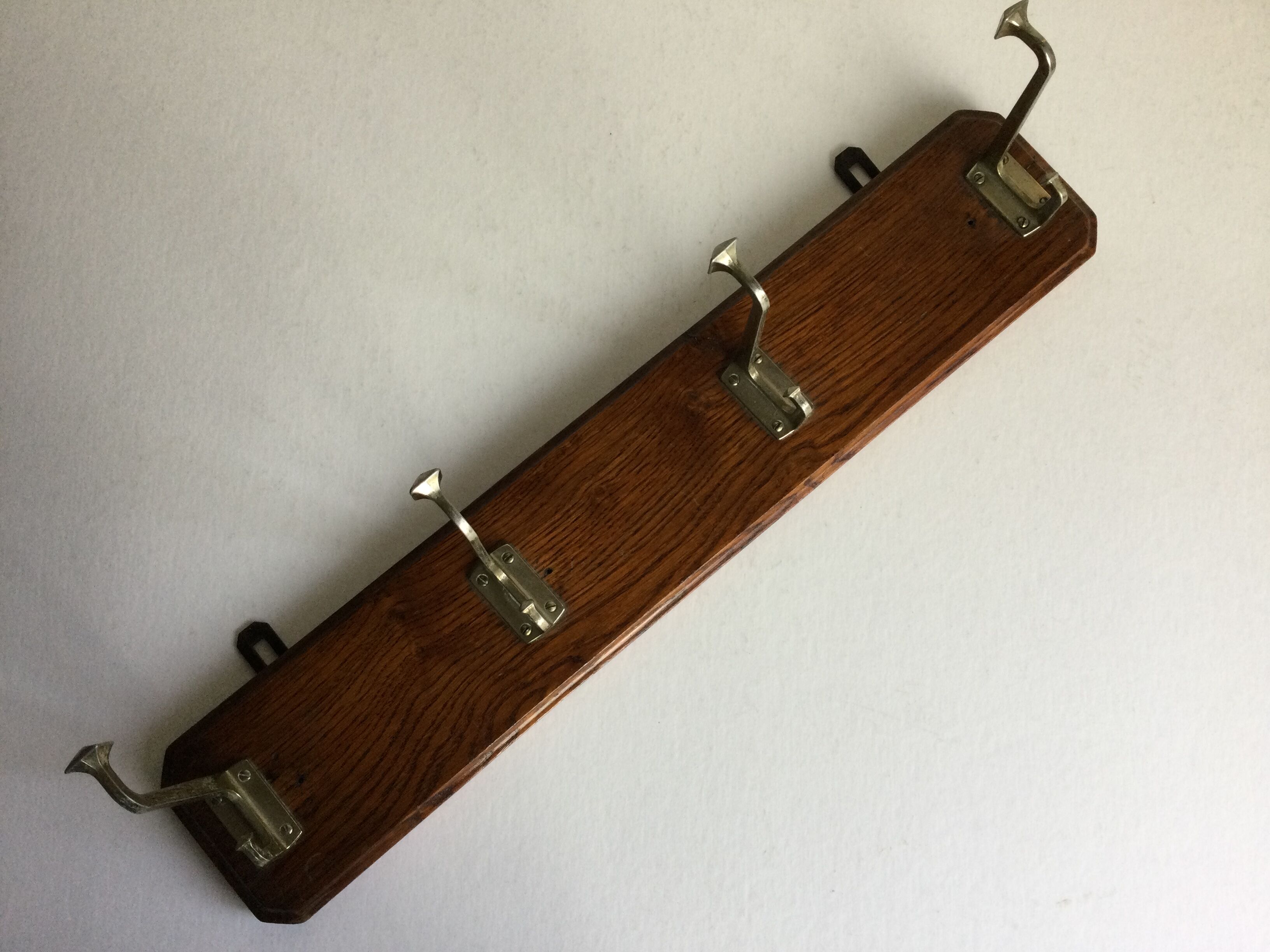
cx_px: 635
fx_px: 1137
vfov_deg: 45.4
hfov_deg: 58.4
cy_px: 476
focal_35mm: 31
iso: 32
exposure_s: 1/33
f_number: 2.4
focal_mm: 3.3
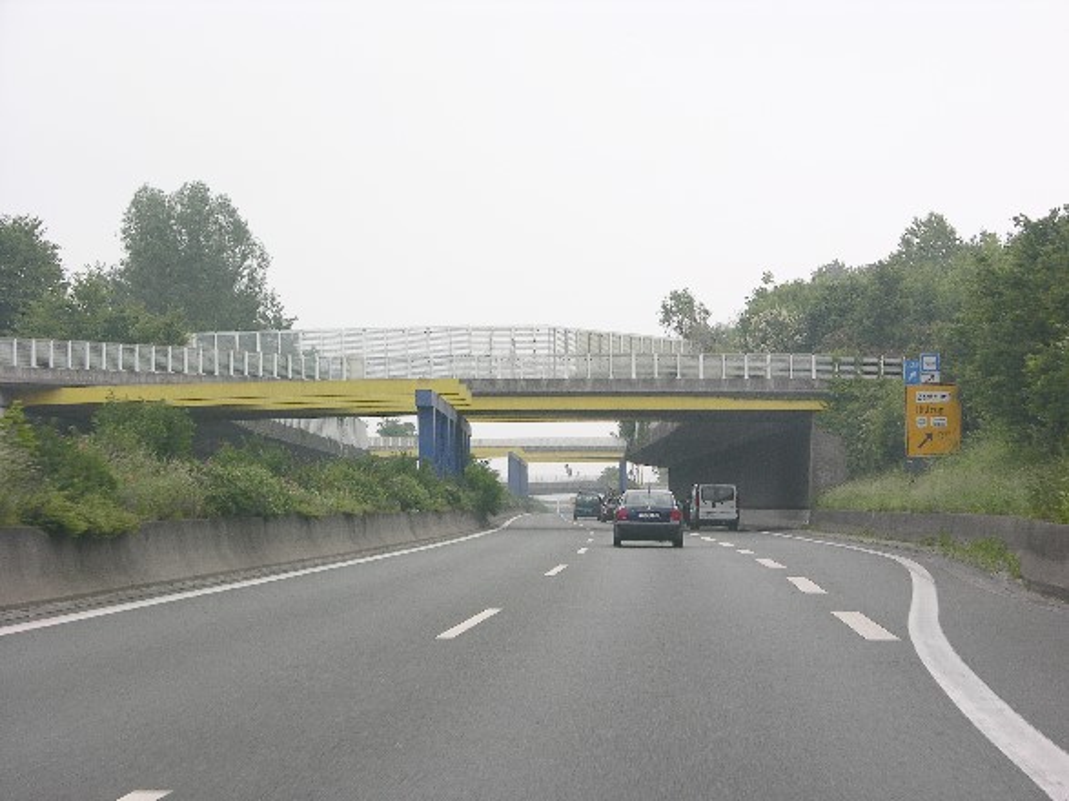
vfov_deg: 15.9
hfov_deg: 21.1
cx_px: 534
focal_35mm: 93
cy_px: 400
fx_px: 2871
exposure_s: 1/134
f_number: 5
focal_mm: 23.7
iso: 50
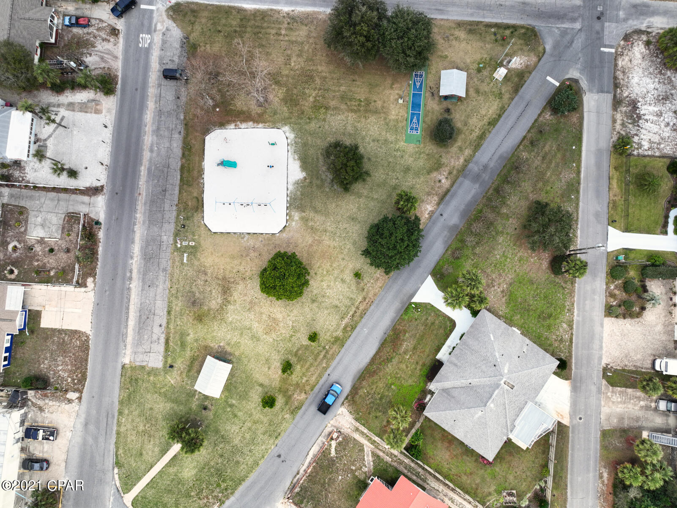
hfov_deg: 71.6
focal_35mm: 24
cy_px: 254
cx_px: 338
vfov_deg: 56.8
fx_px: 469
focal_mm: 12.29
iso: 100
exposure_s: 1/640
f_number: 2.8
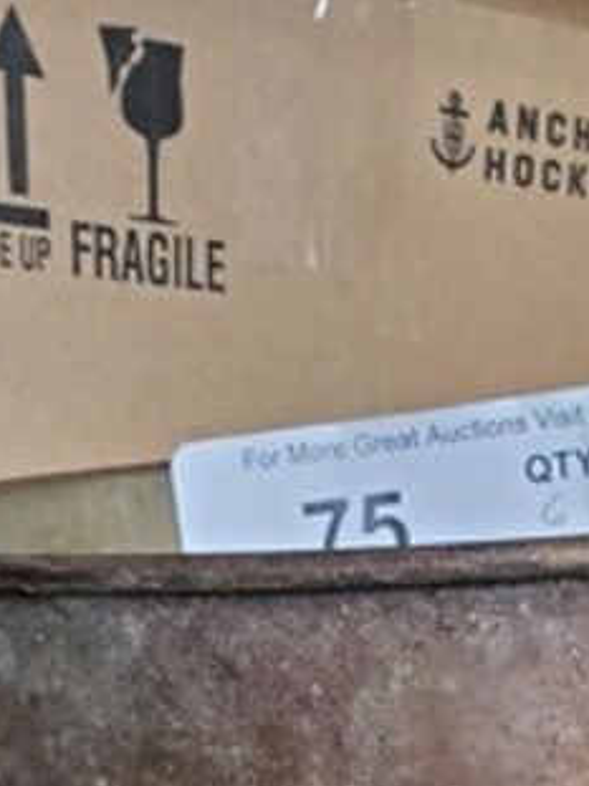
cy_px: 1025
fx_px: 1544
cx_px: 538
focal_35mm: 68
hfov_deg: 21.1
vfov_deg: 24.8
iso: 320
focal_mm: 4.3
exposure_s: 1/40
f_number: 2.4
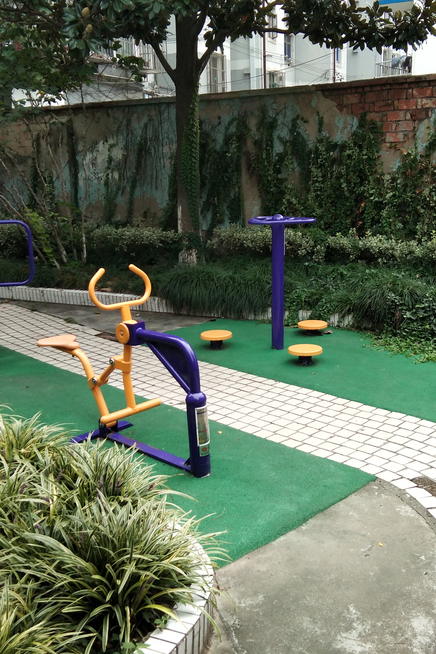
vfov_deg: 44.5
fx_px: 799
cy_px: 325
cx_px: 280
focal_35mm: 44
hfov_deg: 30.4
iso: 50
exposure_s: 1/162
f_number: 2.2
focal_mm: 3.69
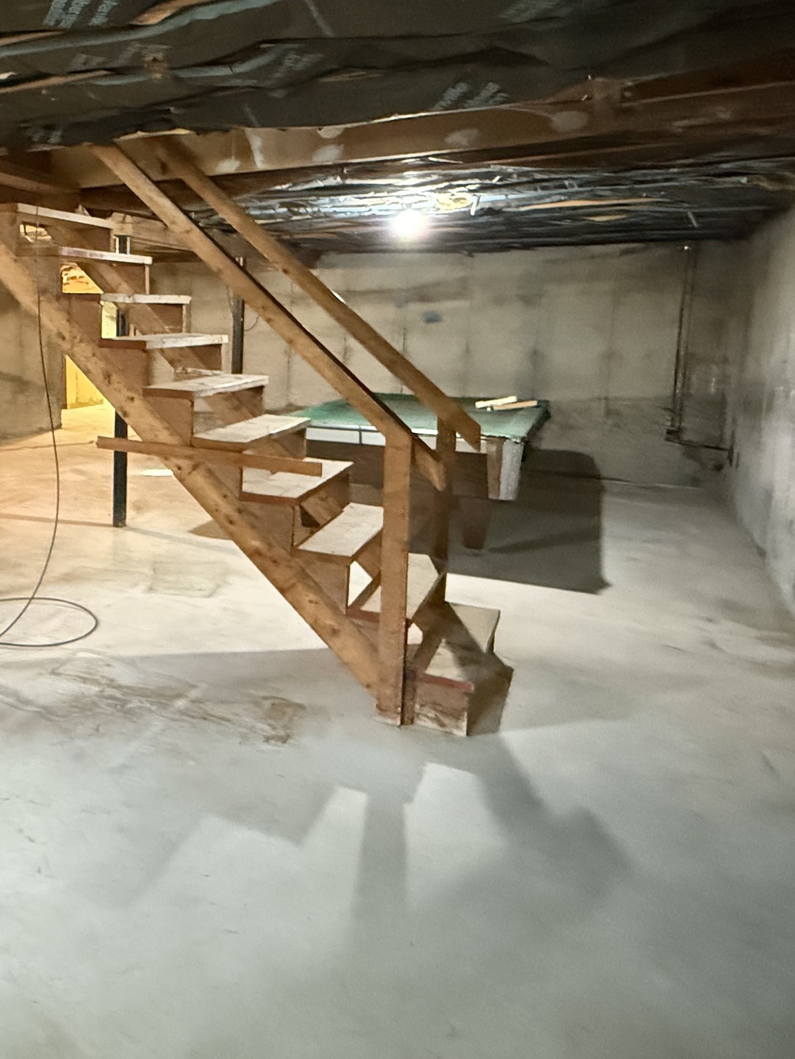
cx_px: 74
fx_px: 857
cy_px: 438
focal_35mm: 28
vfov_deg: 63.0
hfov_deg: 45.0
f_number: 2.2
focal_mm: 2.22
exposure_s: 1/60
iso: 1250
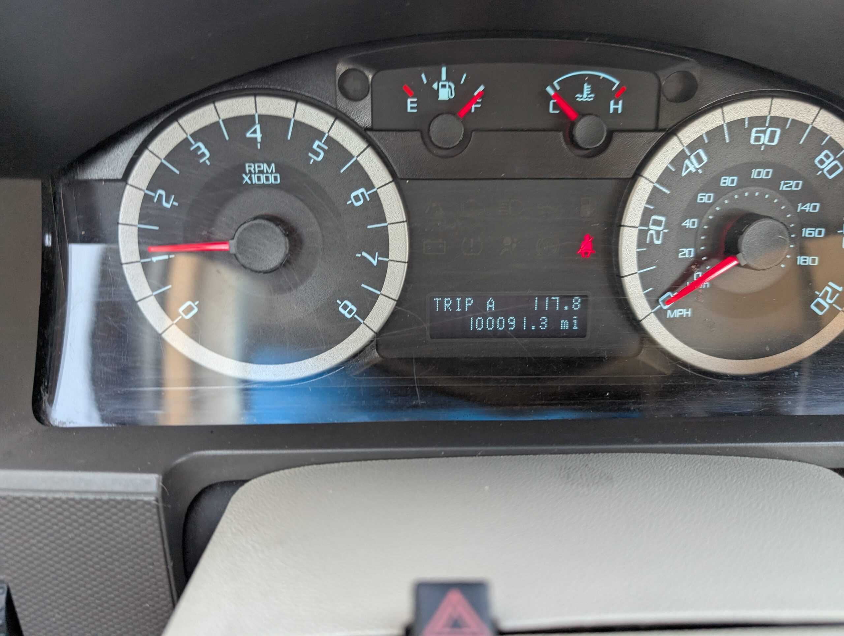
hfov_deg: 71.5
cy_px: 318
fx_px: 586
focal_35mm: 24
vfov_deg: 56.9
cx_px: 422
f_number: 1.68
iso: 84
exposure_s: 1/60
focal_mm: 6.9
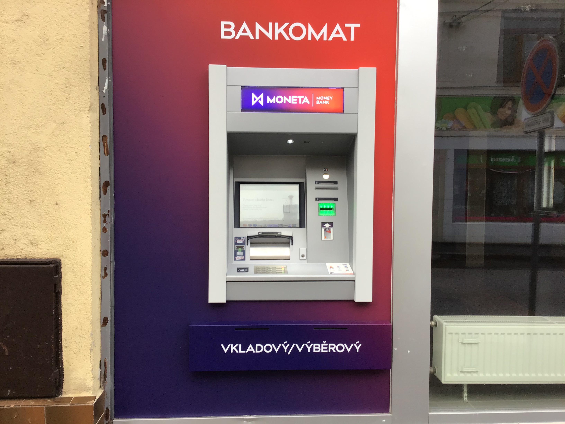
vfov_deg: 45.4
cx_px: 282
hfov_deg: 58.4
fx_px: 506
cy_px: 212
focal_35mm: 31
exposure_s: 1/50
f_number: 2.4
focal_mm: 3.3
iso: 32
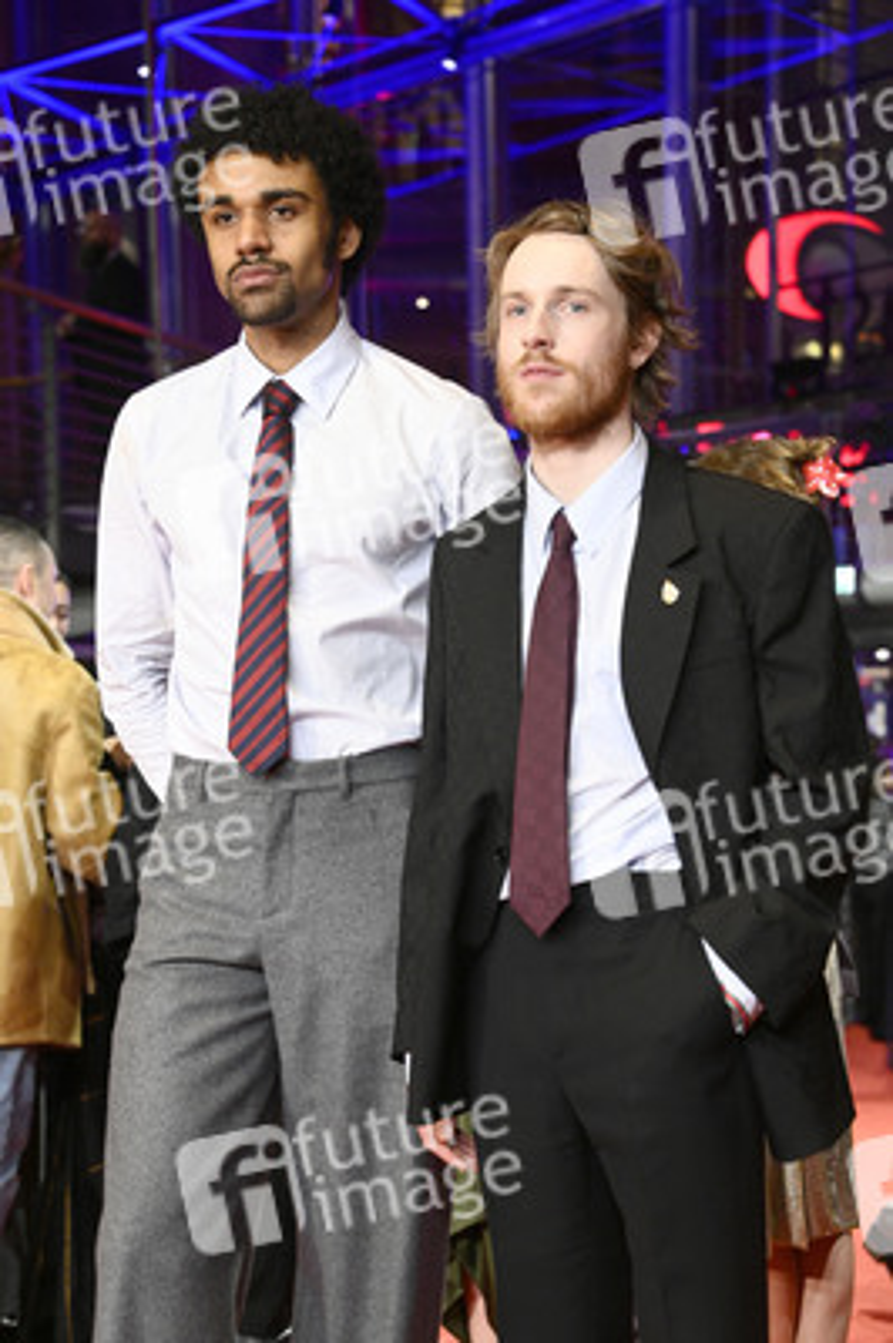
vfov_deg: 24.8
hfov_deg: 16.6
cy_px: 672
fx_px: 3056
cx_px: 446
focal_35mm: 82
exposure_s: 1/200
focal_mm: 82
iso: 5000
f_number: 5.6
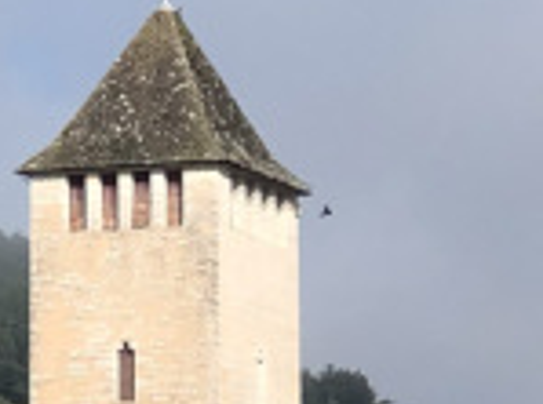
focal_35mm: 393
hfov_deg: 5.1
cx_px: 193
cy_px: 539
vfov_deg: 3.8
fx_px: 6150
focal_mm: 6.6
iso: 20
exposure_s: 1/979
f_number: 2.8
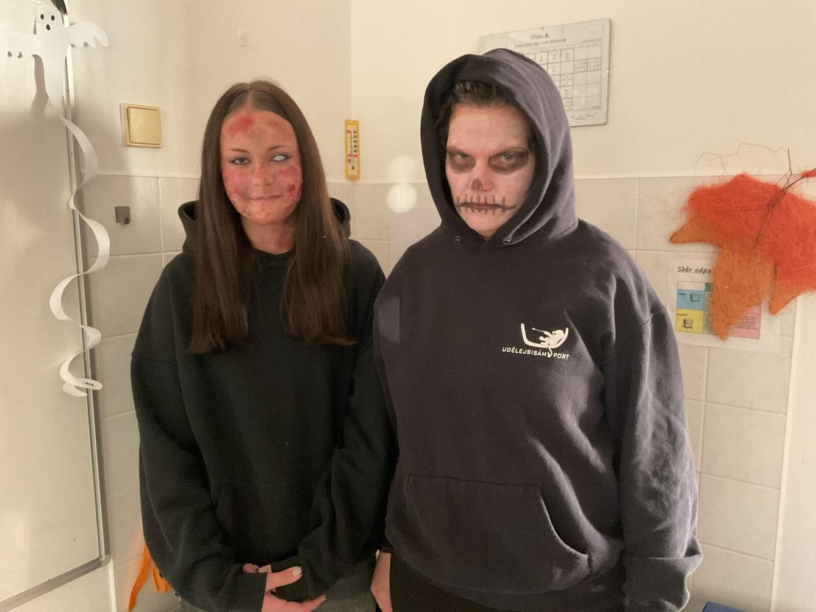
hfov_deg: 61.7
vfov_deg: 48.2
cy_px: 306
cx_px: 408
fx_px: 684
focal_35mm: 29
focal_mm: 3
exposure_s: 1/25
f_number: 1.8
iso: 500
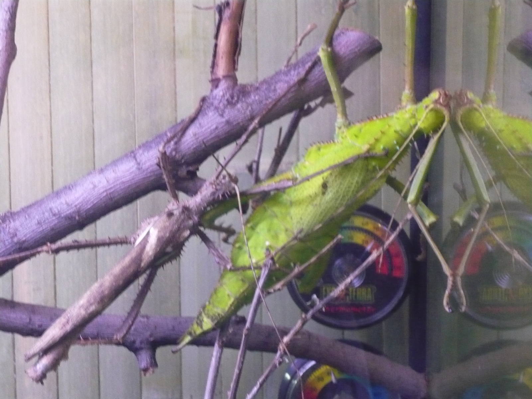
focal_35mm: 100
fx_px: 1537
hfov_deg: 19.6
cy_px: 200
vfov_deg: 14.8
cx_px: 266
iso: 800
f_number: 5.1
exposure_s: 1/10
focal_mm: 16.5
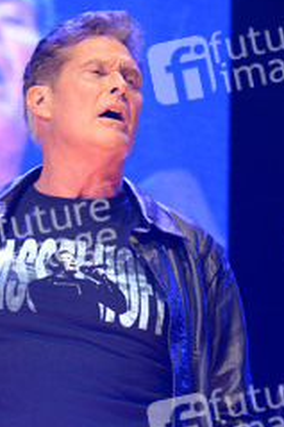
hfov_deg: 10.2
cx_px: 77
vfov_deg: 15.2
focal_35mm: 134
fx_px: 1588
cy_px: 331
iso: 2500
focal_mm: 80
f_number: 5
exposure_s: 1/320
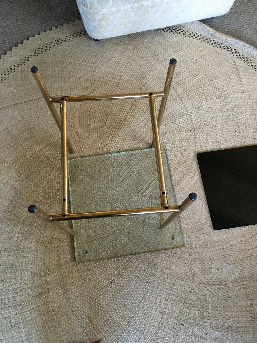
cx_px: 128
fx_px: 287
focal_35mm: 29
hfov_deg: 48.2
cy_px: 172
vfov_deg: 61.7
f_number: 2.2
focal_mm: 4.15
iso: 200
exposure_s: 1/25
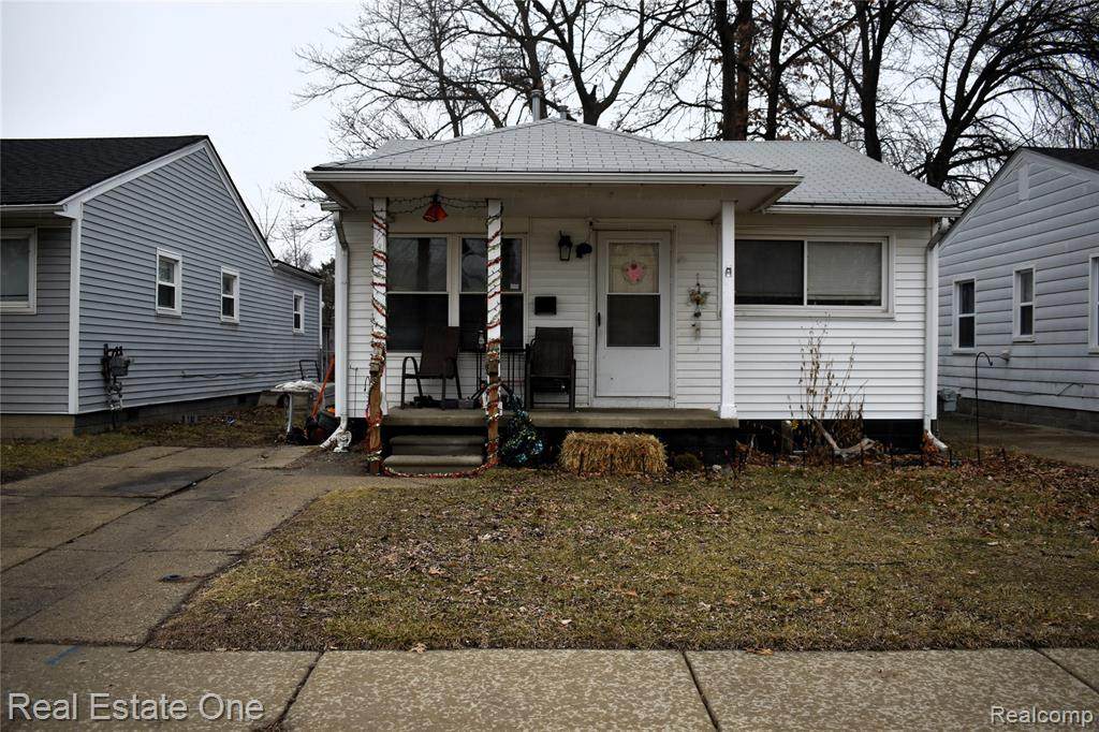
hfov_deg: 57.2
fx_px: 1007
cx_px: 550
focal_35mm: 33
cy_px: 366
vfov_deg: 39.9
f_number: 3.8
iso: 100
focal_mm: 22
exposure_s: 1/160
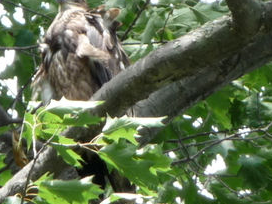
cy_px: 94
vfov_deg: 2.9
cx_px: 55
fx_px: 4047
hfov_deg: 3.8
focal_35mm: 515
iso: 100
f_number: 4.9
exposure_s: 1/60
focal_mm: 47
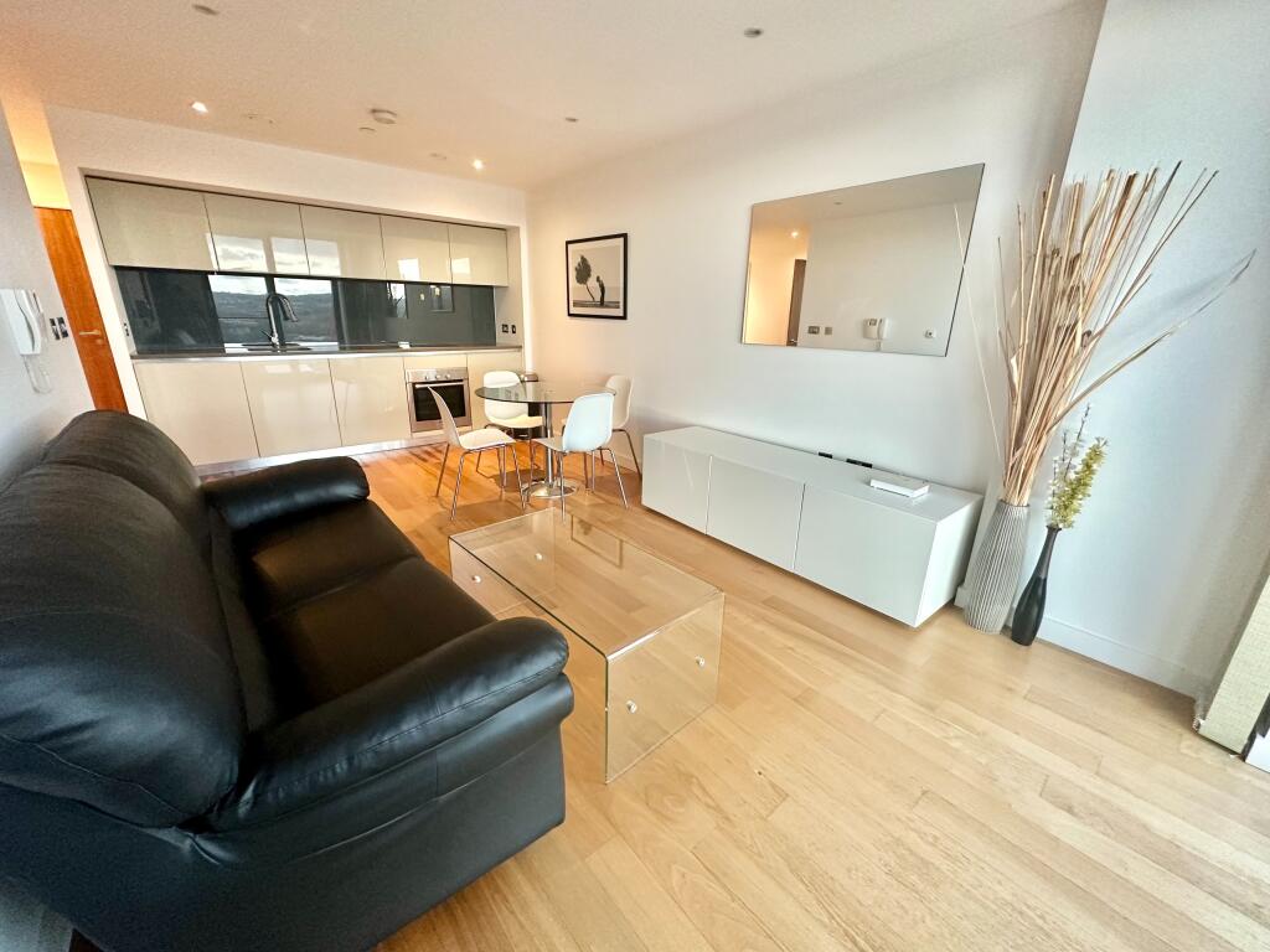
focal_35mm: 14
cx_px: 635
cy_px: 476
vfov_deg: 85.7
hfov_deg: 102.1
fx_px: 514
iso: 400
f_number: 2.2
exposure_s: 1/50
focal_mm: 2.22
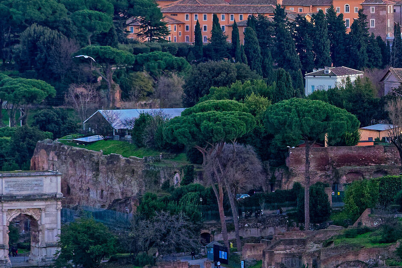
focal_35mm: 312
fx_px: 3485
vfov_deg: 4.4
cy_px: 71
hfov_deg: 6.6
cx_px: 497
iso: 4500
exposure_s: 1/320
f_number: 10
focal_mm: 122
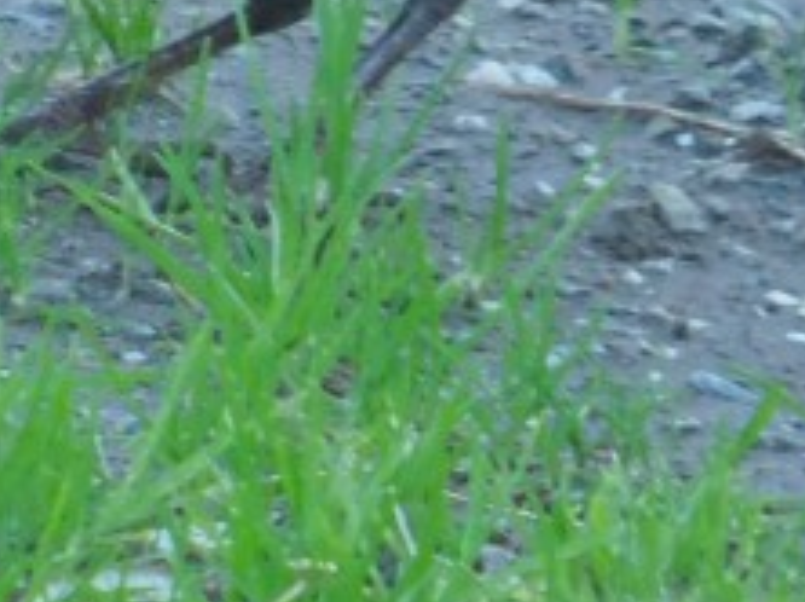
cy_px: -40
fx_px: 100563
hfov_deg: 0.5
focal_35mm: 4329
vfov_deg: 0.3
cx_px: 22
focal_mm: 160
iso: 400
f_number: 6.5
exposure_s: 1/60
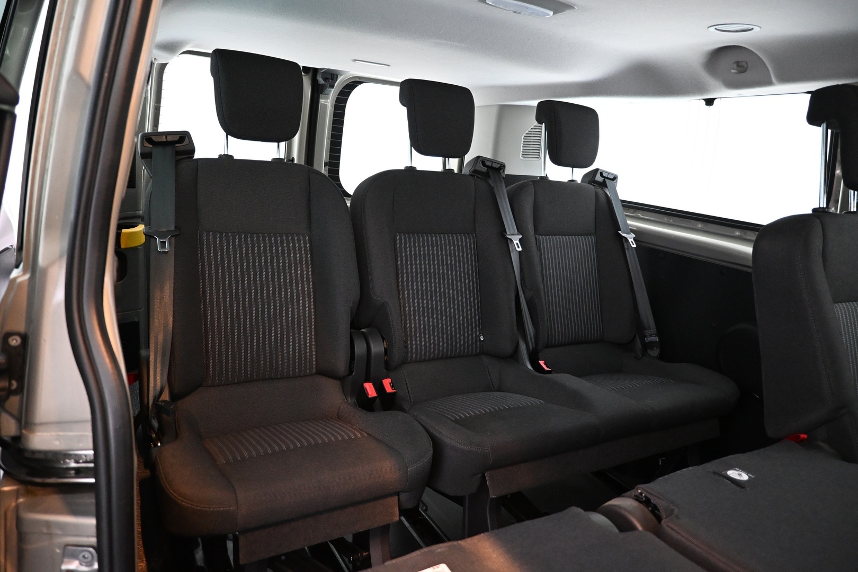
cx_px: 429
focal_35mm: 24
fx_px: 572
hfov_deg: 73.7
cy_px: 286
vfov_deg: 53.1
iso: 2800
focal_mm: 16
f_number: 3.5
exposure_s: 1/25
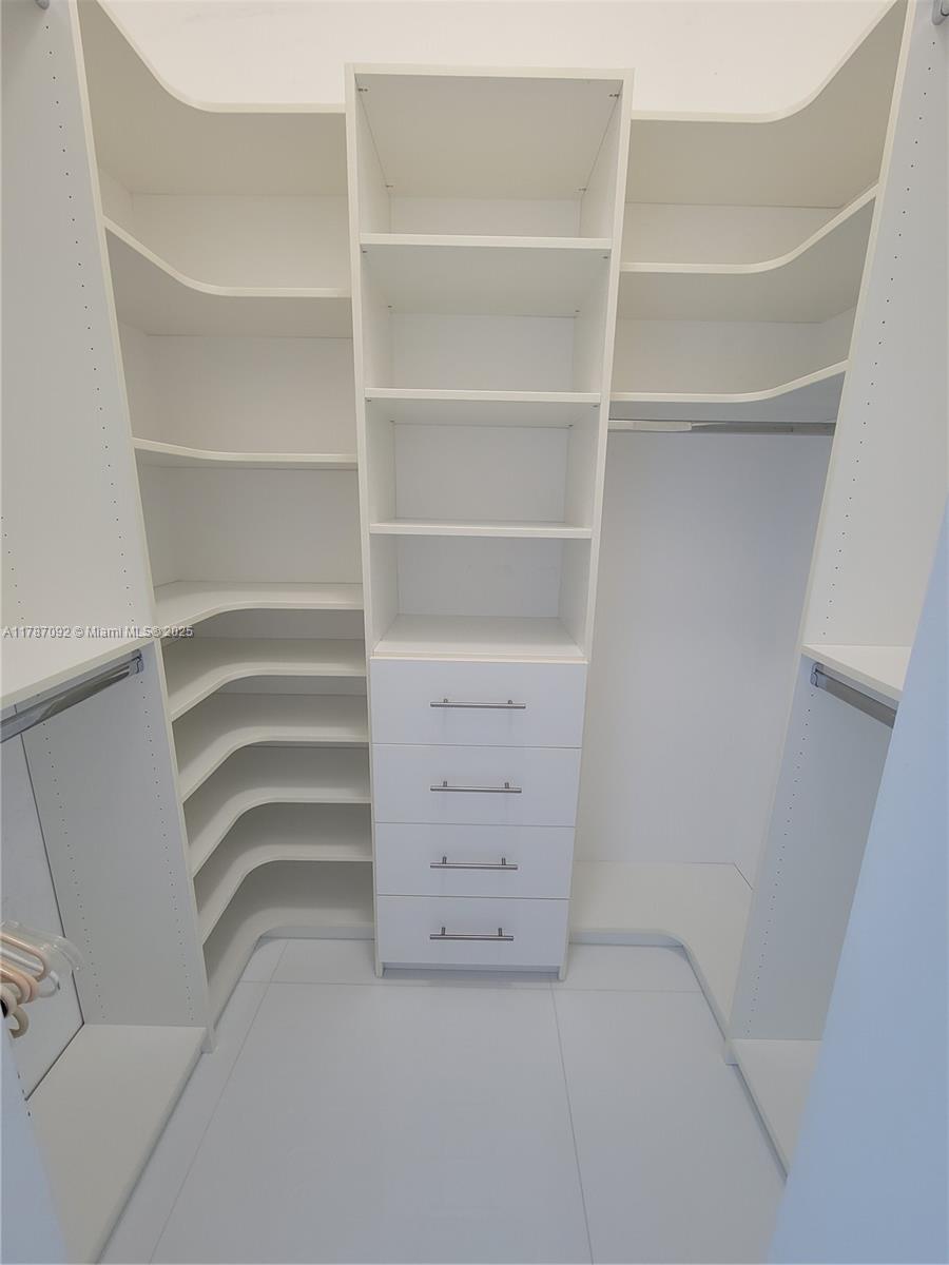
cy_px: 632
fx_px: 475
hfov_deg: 89.9
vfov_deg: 106.2
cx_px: 474
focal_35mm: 13
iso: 125
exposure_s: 1/60
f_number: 2.2
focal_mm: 2.2
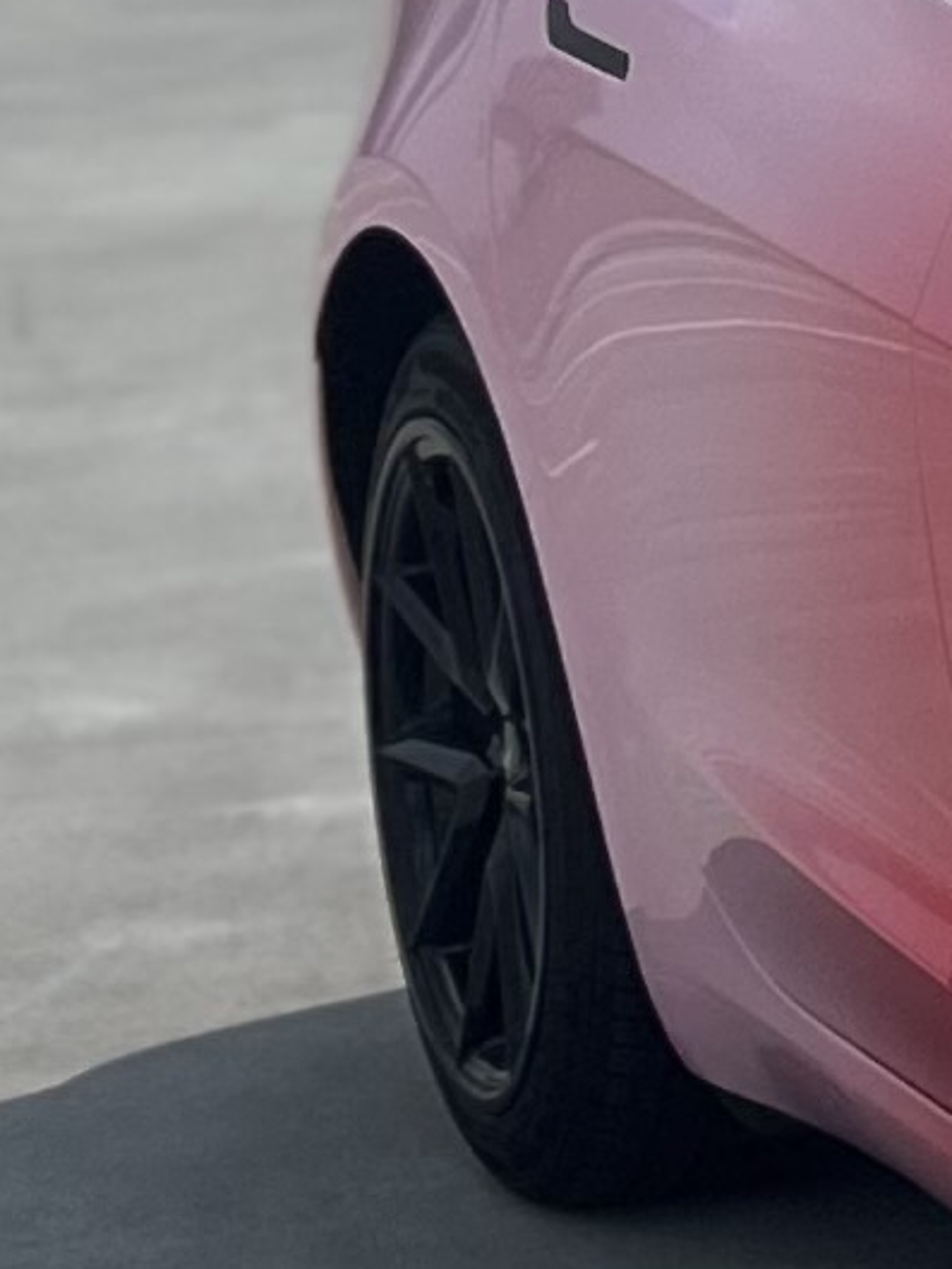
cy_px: 350
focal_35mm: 198
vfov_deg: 10.0
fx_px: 7258
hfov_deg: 6.6
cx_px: 3216
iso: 50
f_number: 1.5
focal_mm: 5.7
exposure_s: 1/10309
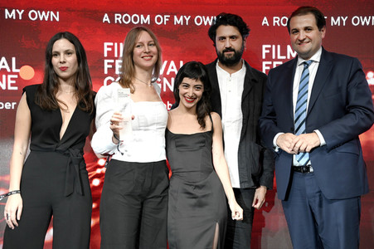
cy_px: 124
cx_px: 187
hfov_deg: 28.1
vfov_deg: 18.9
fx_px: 747
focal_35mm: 72
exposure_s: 1/500
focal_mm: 72
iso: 3200
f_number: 3.5
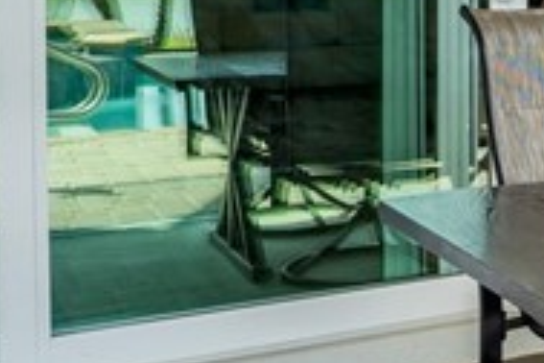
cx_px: 1183
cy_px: -56
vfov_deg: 14.5
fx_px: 1390
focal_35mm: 92
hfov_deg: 15.7
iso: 200
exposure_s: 1/40
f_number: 9
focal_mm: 16
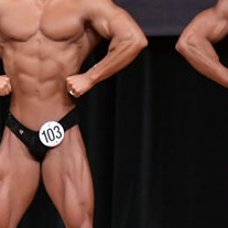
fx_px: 6401
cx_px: 85
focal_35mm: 859
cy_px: 148
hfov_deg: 2.0
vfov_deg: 2.0
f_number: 5.6
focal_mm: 180
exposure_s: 1/400
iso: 5000
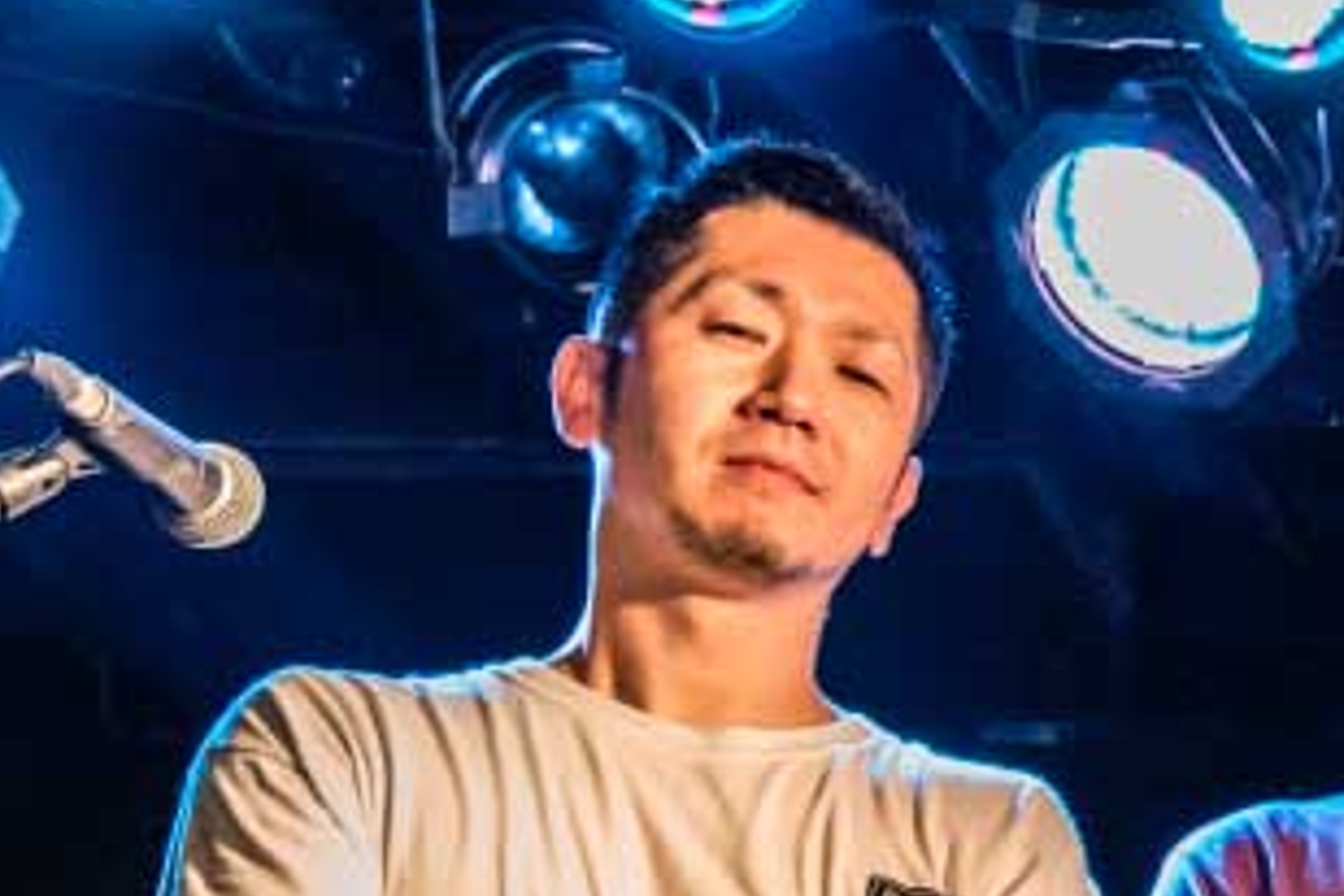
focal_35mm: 126
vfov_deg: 10.6
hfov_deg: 15.0
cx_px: 2083
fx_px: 4704
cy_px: 1287
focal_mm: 38
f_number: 4
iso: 4000
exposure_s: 1/125
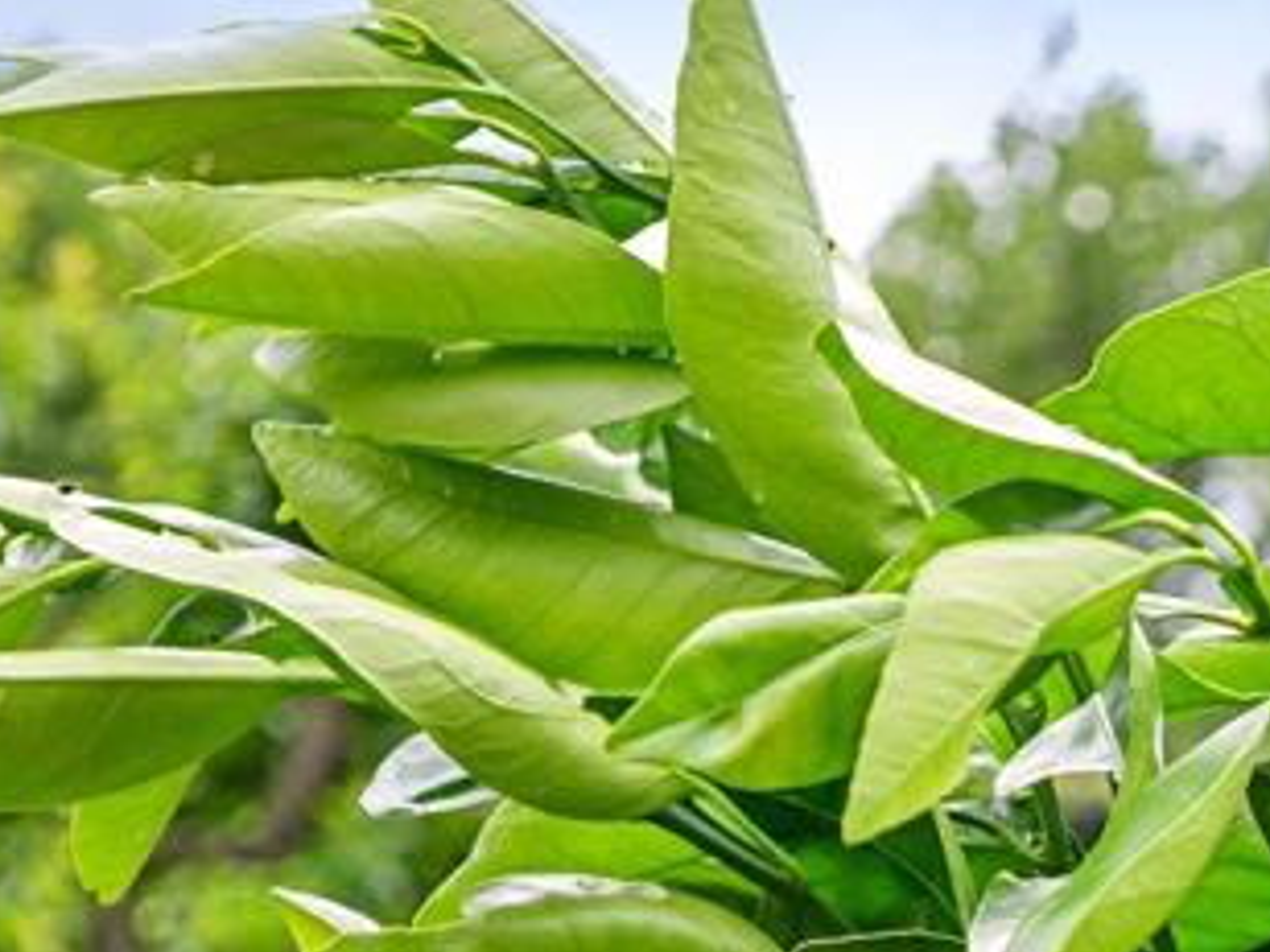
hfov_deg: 13.2
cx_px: 1732
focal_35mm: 144
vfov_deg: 10.0
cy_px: 1337
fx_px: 5283
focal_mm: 30
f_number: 4
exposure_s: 1/1250
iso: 400
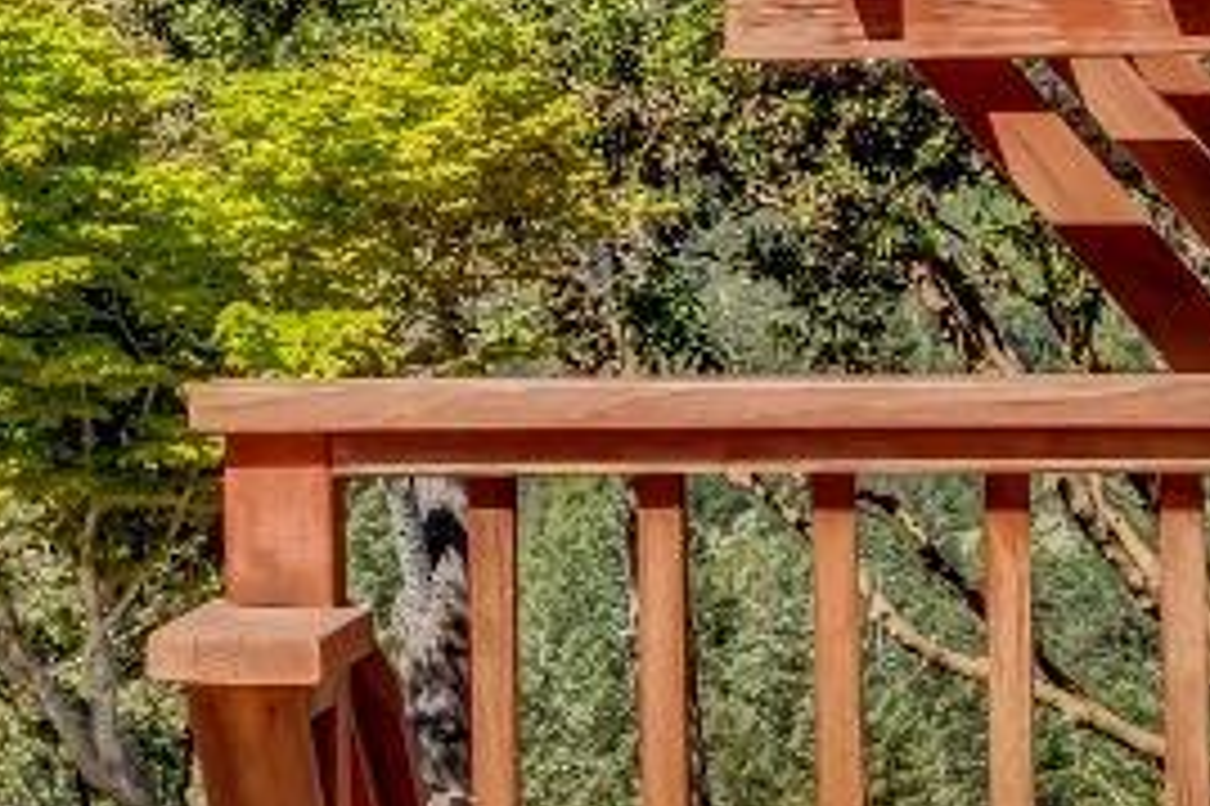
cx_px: -850
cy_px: 77
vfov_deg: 6.0
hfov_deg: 8.7
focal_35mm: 229
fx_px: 7692
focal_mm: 41
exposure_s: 1/160
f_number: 13
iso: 125
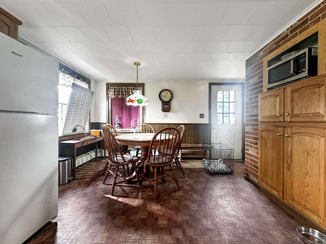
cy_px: 122
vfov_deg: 85.7
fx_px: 132
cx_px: 163
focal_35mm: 14
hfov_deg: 102.1
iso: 500
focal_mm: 2.22
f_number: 2.2
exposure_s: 1/60
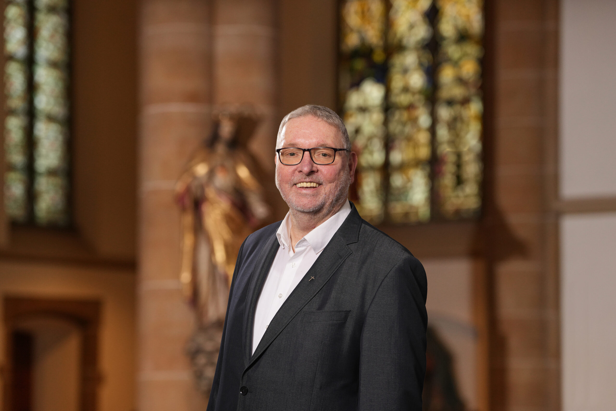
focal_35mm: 117
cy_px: 206
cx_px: 308
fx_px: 2002
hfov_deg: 17.5
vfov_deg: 11.7
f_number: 3.5
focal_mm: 117
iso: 2000
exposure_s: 1/200
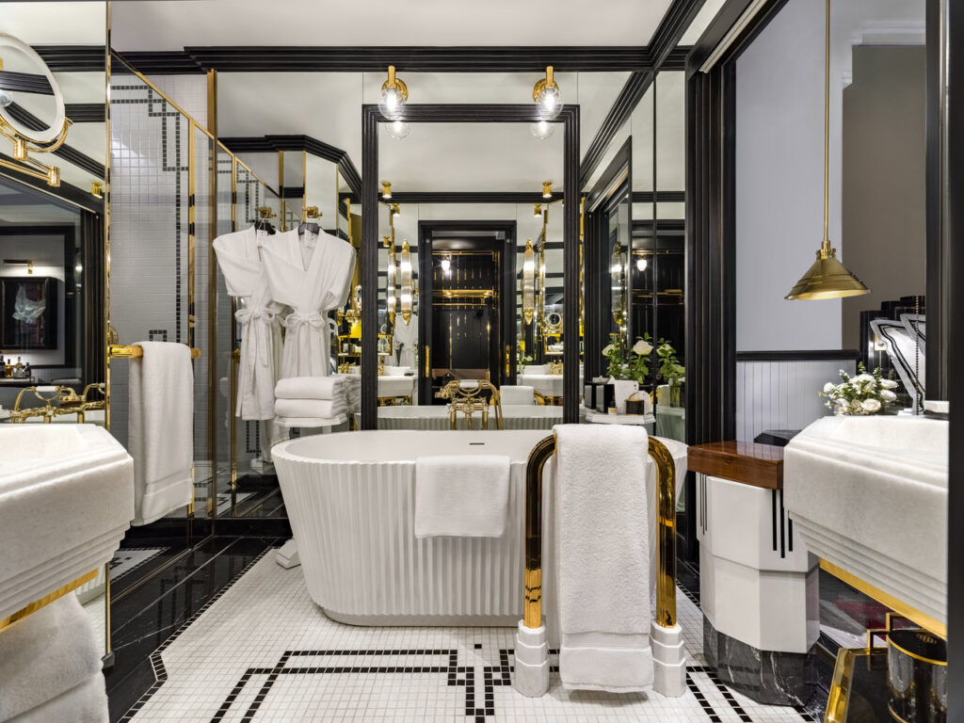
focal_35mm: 16
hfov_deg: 94.5
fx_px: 446
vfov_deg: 78.1
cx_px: 482
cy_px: 362
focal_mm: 24
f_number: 11
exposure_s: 1/125
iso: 800
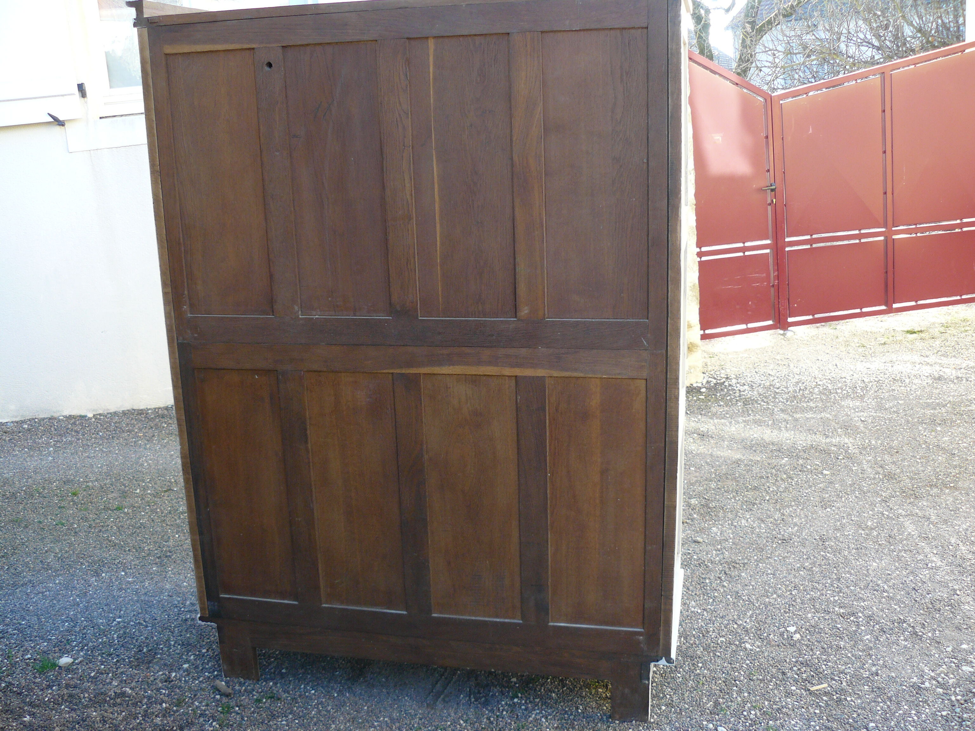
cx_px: 488
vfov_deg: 39.7
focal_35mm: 36
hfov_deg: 51.4
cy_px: 366
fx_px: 1014
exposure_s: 1/80
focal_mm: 6
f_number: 2.8
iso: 100
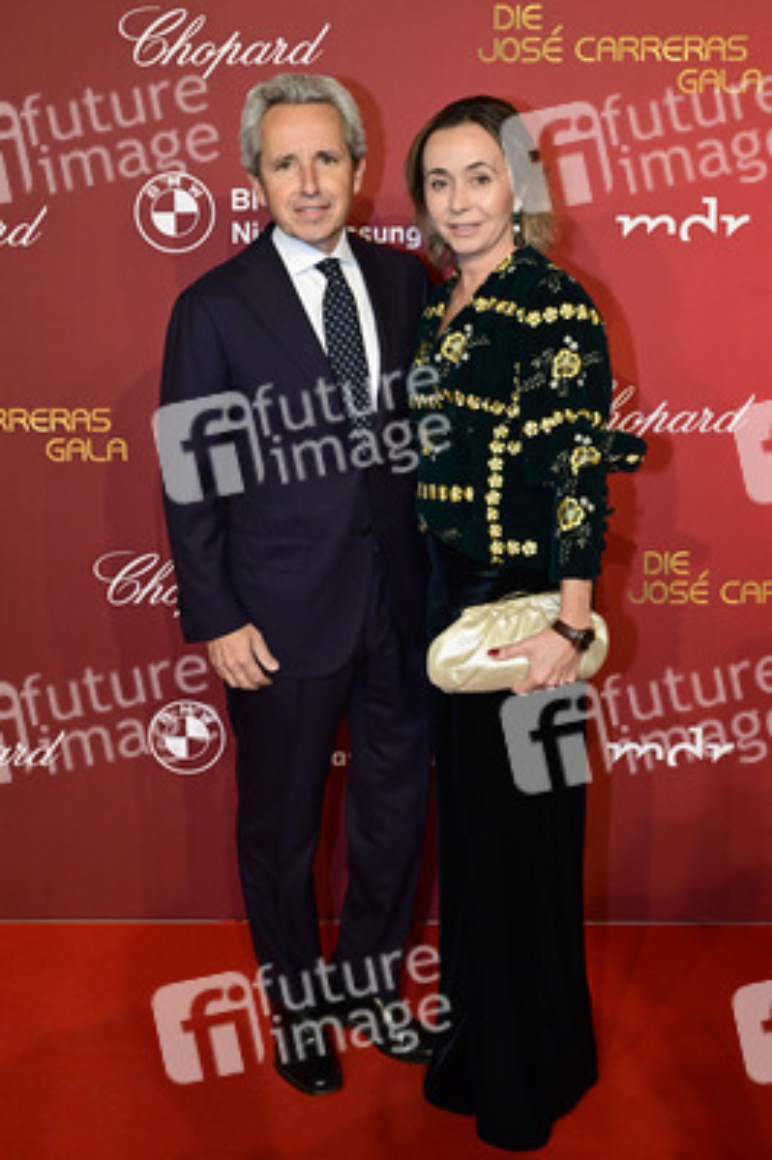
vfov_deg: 53.2
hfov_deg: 36.8
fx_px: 1160
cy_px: 580
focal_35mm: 36
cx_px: 386
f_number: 7.1
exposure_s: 1/200
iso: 1600
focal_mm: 36
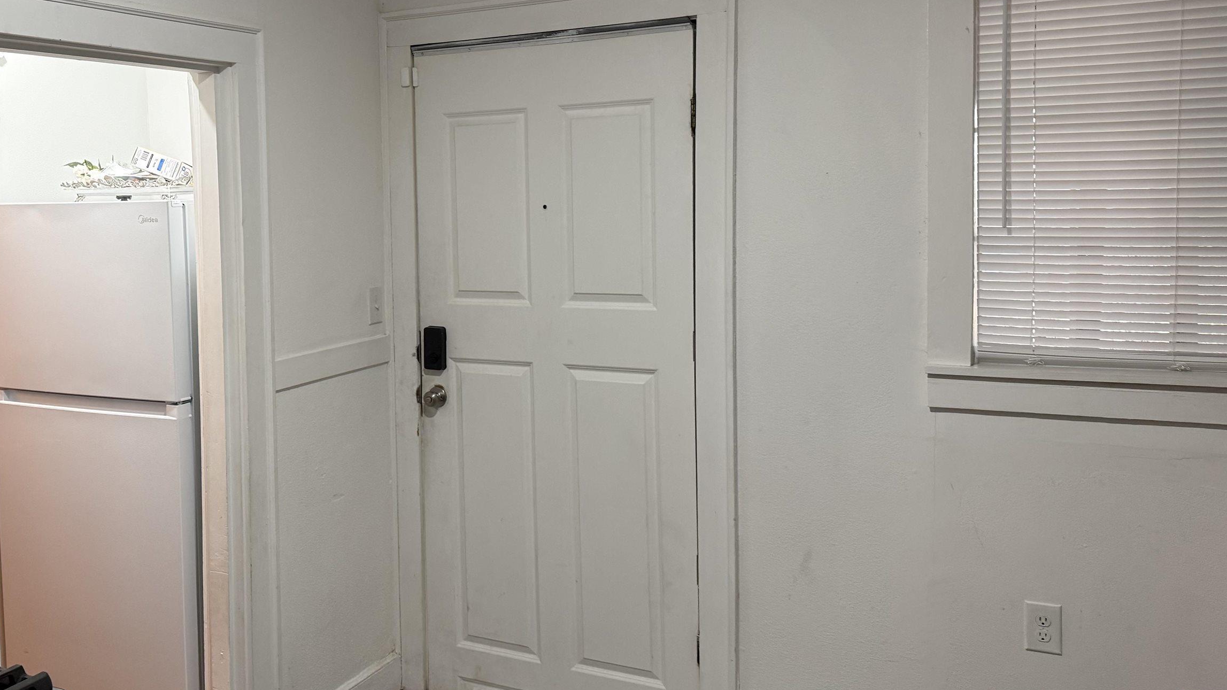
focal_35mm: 35
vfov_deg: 33.6
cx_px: 431
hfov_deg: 55.7
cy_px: 268
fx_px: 1139
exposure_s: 1/60
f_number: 1.78
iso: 200
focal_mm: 6.76
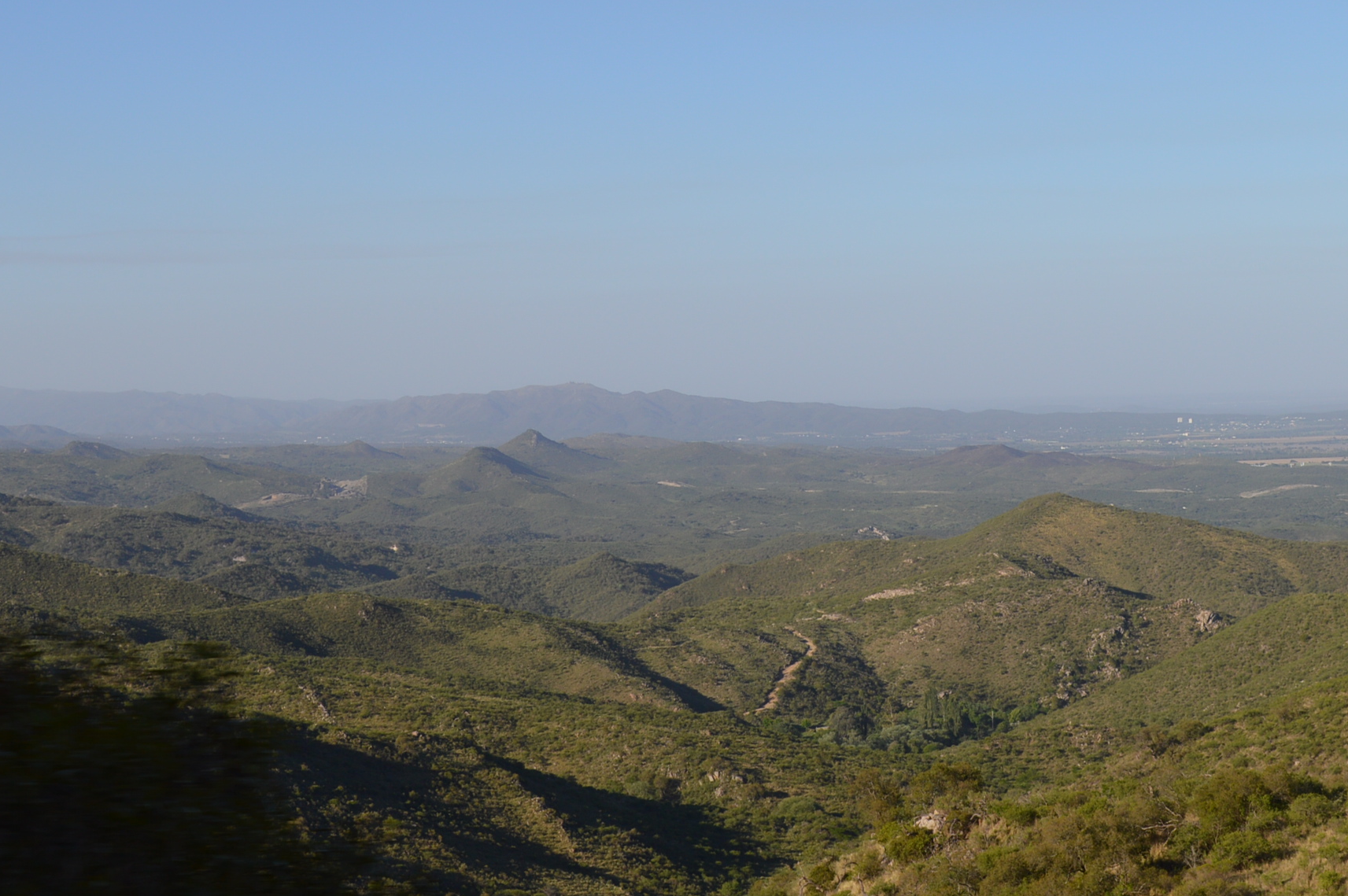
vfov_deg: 17.1
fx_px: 2955
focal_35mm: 79
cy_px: 219
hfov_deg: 25.5
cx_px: 911
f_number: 8
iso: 100
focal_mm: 30
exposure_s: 1/250
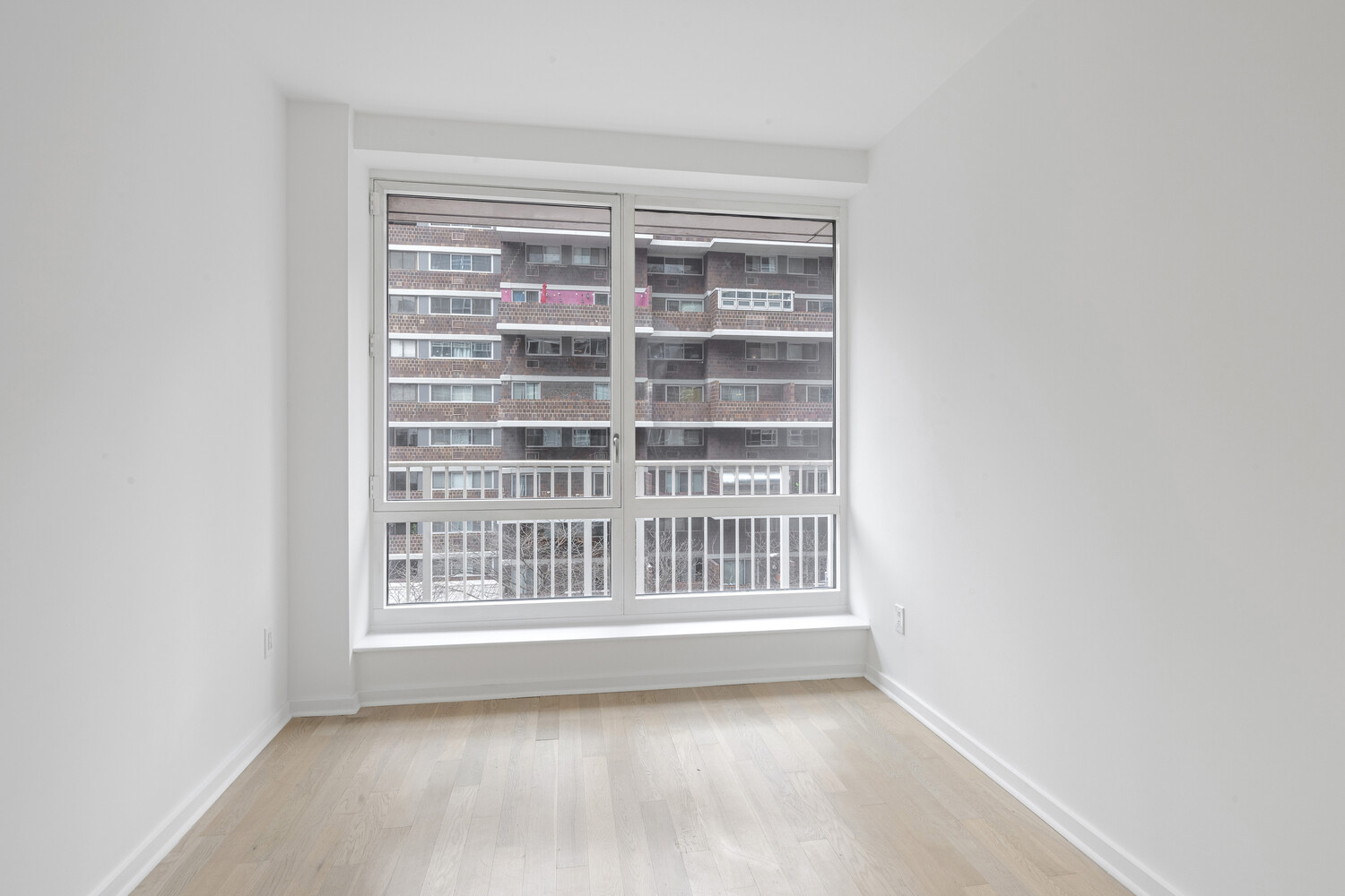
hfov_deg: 96.7
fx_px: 598
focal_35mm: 16
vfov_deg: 73.7
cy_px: 448
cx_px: 672
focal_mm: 16
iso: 200
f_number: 14
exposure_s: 1/2
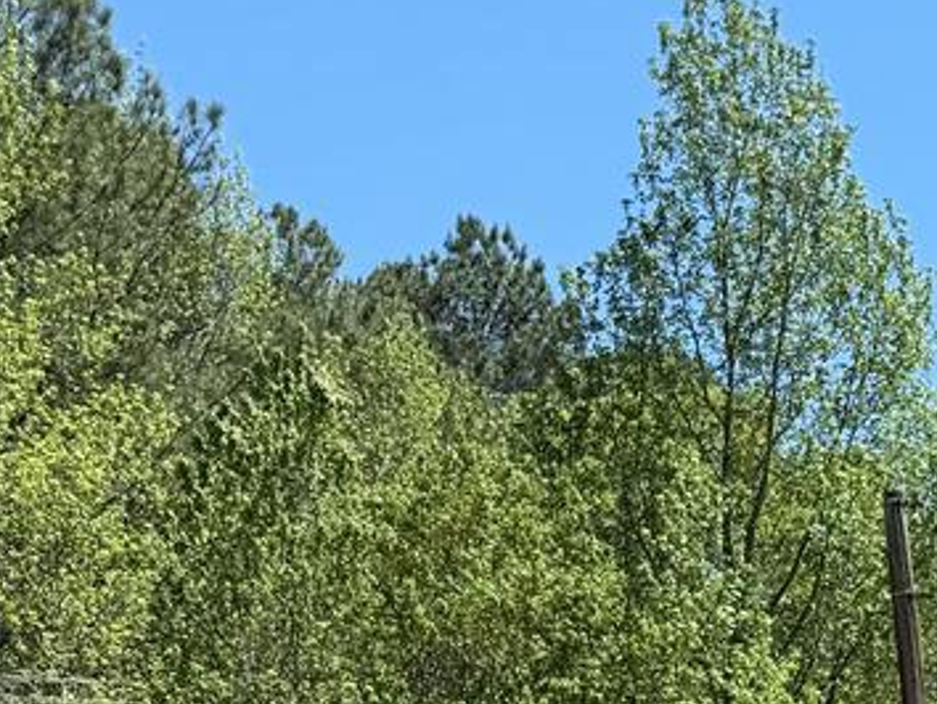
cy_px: 1596
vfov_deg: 12.0
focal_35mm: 104
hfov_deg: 18.6
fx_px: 2817
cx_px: 842
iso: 80
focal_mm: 6.76
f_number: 1.78
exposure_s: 1/2611
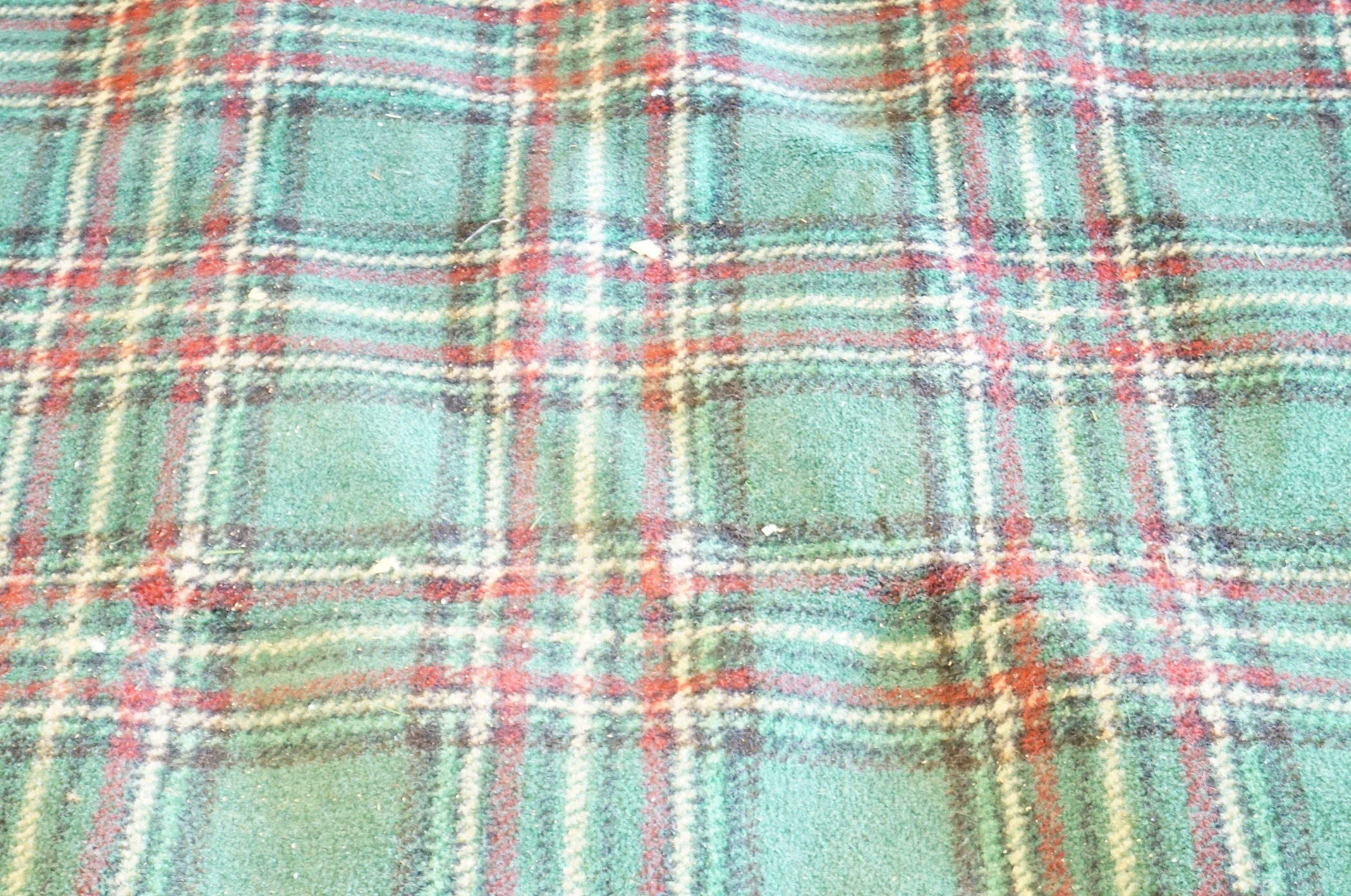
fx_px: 3091
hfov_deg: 24.7
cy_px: 448
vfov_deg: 16.5
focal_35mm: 82
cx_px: 676
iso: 3200
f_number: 5.6
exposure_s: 1/30
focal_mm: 55
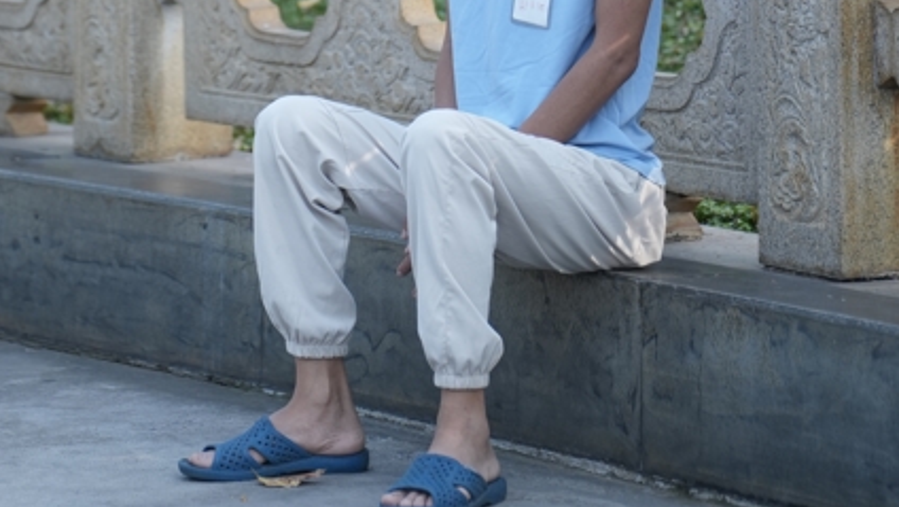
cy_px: -275
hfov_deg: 8.9
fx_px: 5796
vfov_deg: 5.0
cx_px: 456
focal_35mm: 243
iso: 500
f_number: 2.8
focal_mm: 101
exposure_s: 1/1250
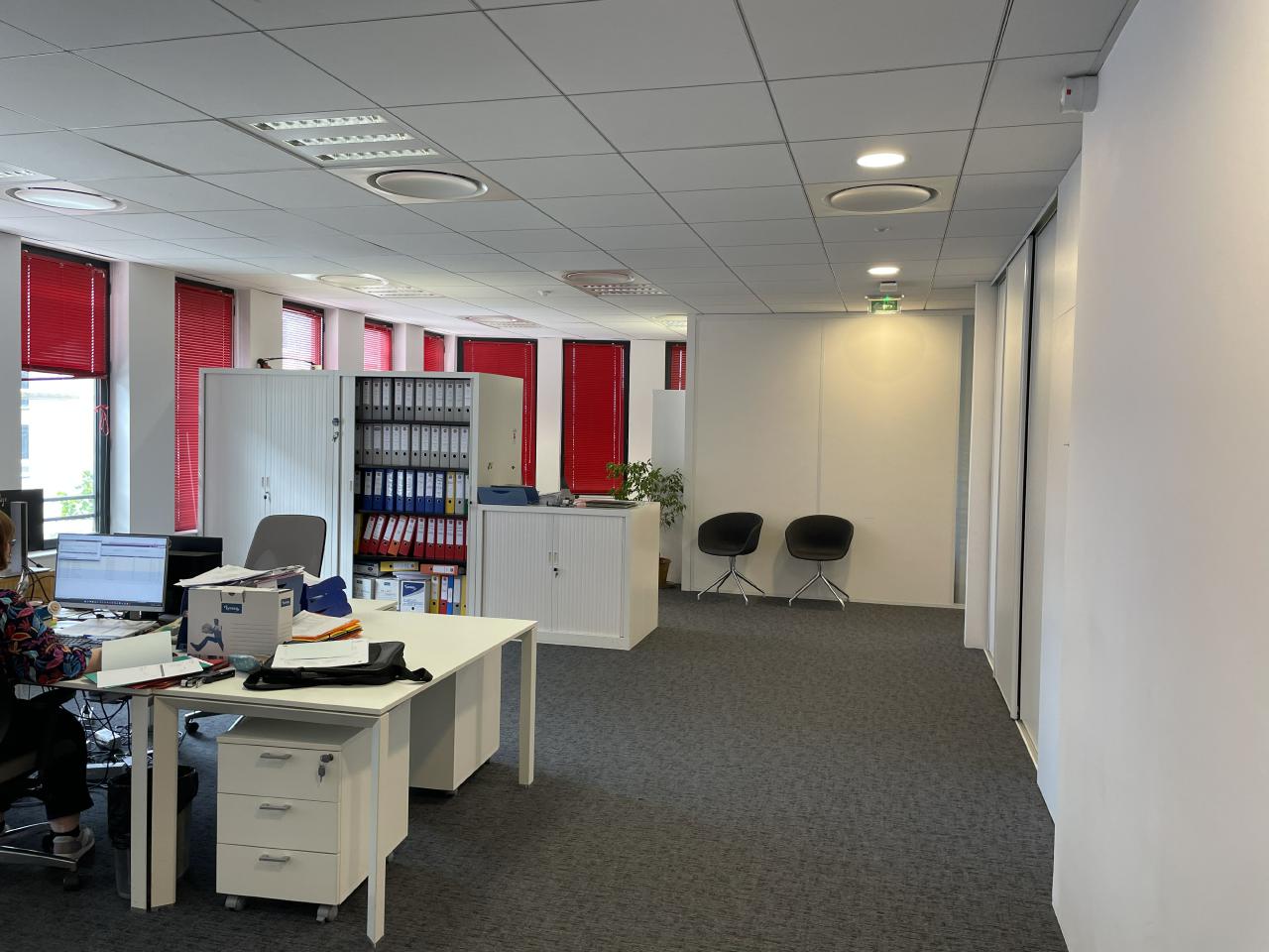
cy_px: 476
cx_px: 634
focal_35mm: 26
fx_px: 953
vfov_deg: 53.1
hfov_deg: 67.3
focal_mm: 4.2
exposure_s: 1/100
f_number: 1.6
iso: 80
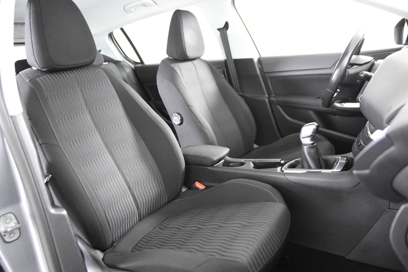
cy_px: 136
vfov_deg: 43.6
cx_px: 204
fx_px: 340
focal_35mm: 30
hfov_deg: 61.9
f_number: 2.8
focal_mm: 20
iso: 6400
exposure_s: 1/30
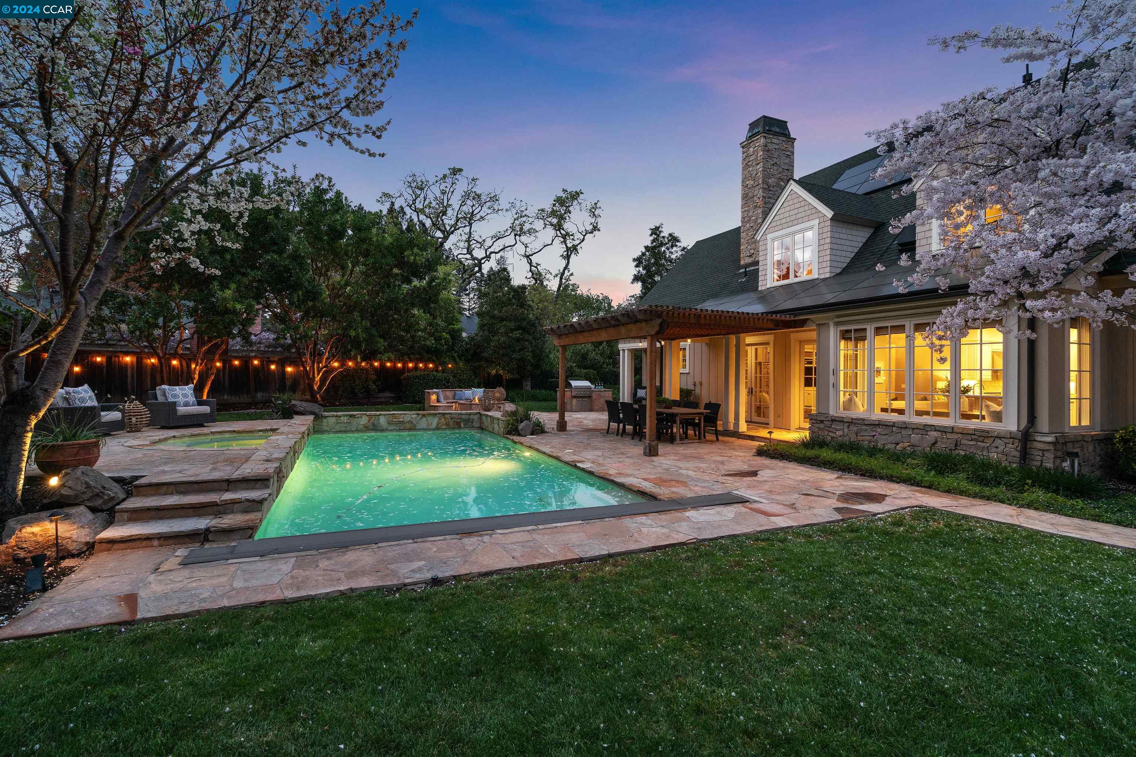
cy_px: 378
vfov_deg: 73.7
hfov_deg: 96.7
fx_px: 505
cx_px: 568
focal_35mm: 16
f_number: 11
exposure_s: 1/2.5
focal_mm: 16
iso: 800
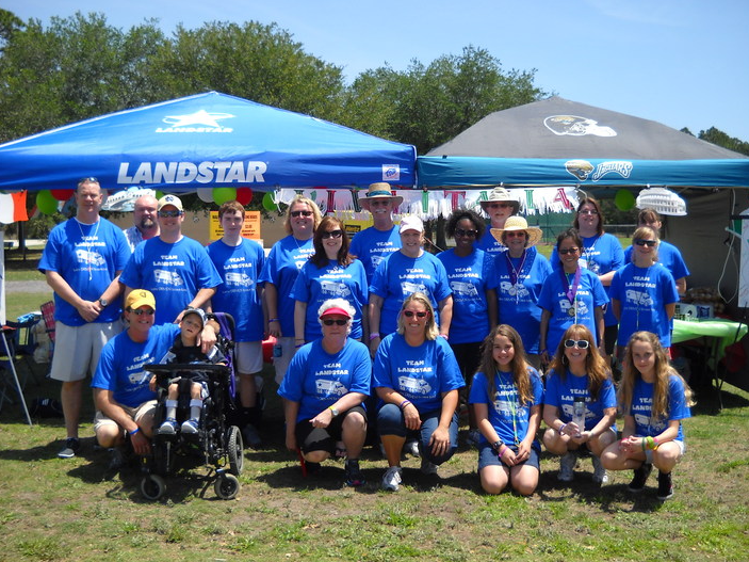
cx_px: 377
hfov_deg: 44.8
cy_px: 278
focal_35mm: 42
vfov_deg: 34.3
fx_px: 909
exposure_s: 1/209
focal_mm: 6.72
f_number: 5.5
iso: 64
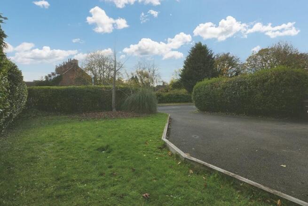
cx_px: 154
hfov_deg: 100.4
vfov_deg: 77.4
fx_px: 128
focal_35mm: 15
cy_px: 103
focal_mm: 10
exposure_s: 1/320
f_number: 9
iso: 100
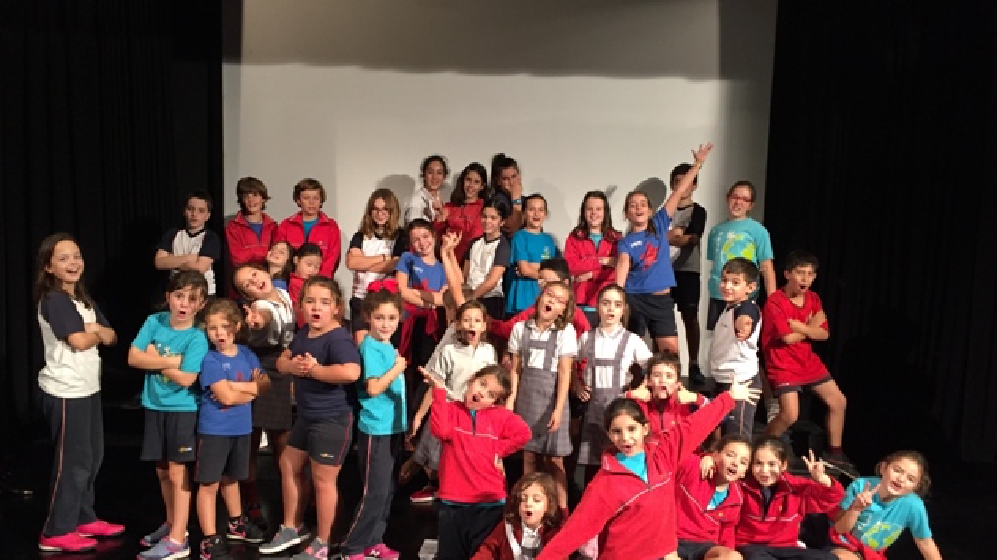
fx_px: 846
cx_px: 497
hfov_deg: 61.0
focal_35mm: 32
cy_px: 323
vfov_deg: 36.6
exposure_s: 1/33
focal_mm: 4.15
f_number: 2.2
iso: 200
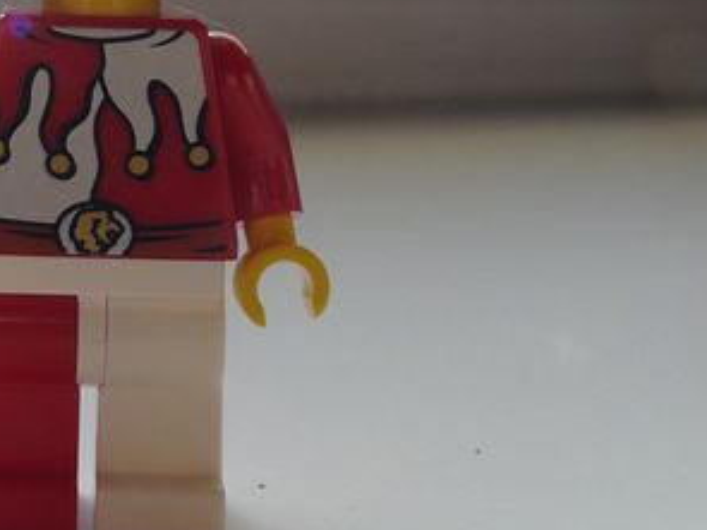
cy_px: 125
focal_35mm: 76
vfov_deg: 19.2
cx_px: 113
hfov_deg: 25.1
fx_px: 1552
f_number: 4
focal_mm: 4.6
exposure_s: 1/100
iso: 100
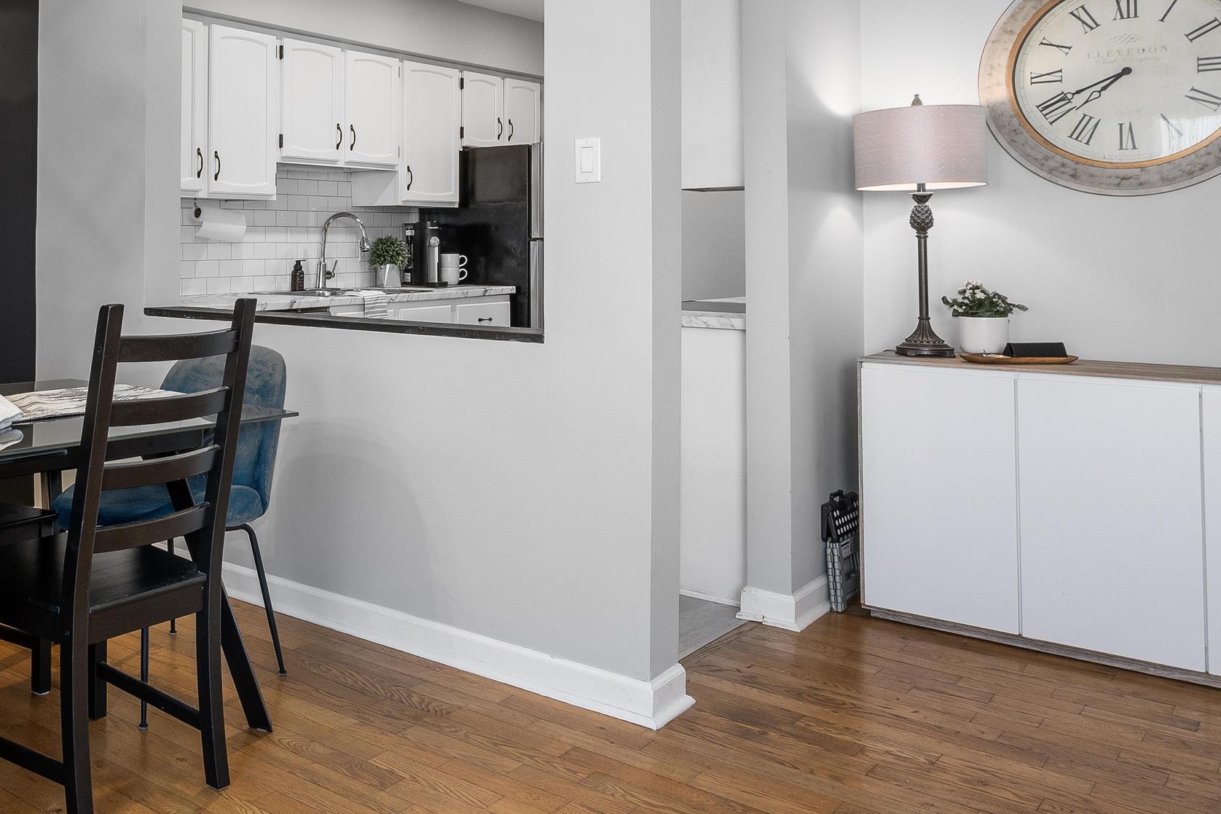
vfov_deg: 39.5
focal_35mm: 33
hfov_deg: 51.9
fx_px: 1119
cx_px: 173
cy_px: 279
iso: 320
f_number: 9
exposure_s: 1/6
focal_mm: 12
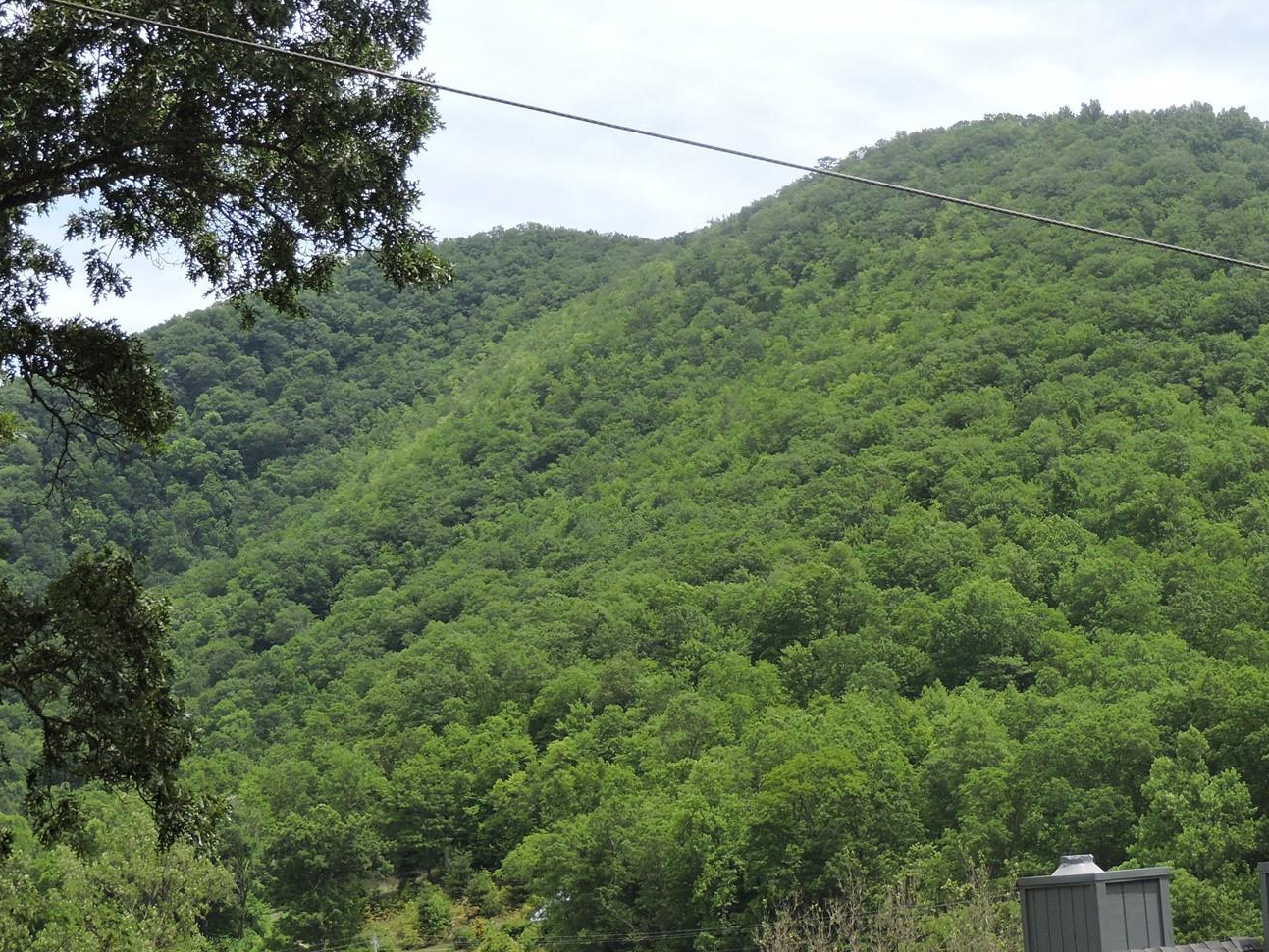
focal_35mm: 95
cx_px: 836
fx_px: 3483
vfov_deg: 15.6
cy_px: 402
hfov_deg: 20.6
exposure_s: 1/640
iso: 100
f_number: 3.7
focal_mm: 10.7
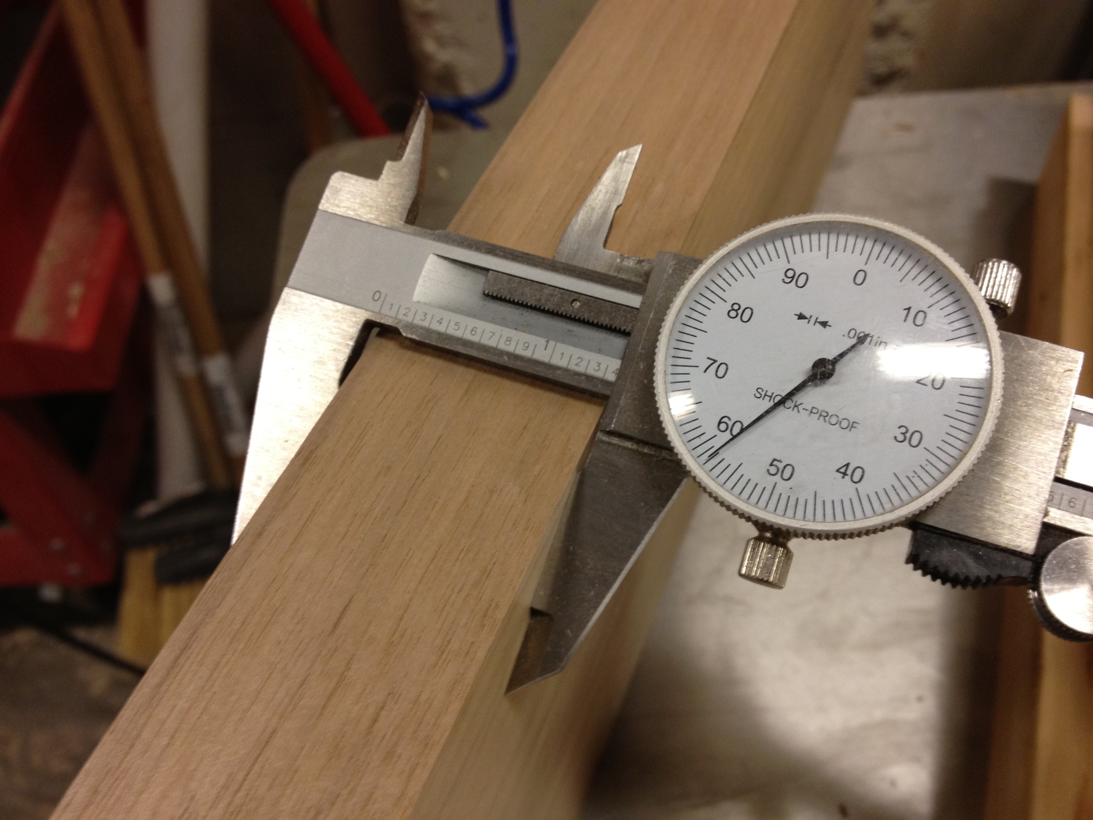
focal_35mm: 35
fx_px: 1105
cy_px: 410
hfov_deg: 52.6
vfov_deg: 40.7
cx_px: 546
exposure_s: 1/20
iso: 125
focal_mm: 4.28
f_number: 2.4
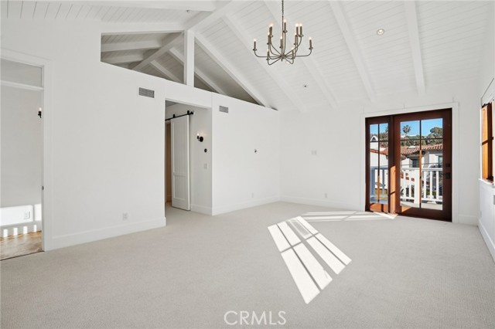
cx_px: 248
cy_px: 164
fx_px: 220
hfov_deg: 96.8
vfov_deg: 73.7
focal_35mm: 16
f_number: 8
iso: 400
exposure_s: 1/200
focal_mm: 16
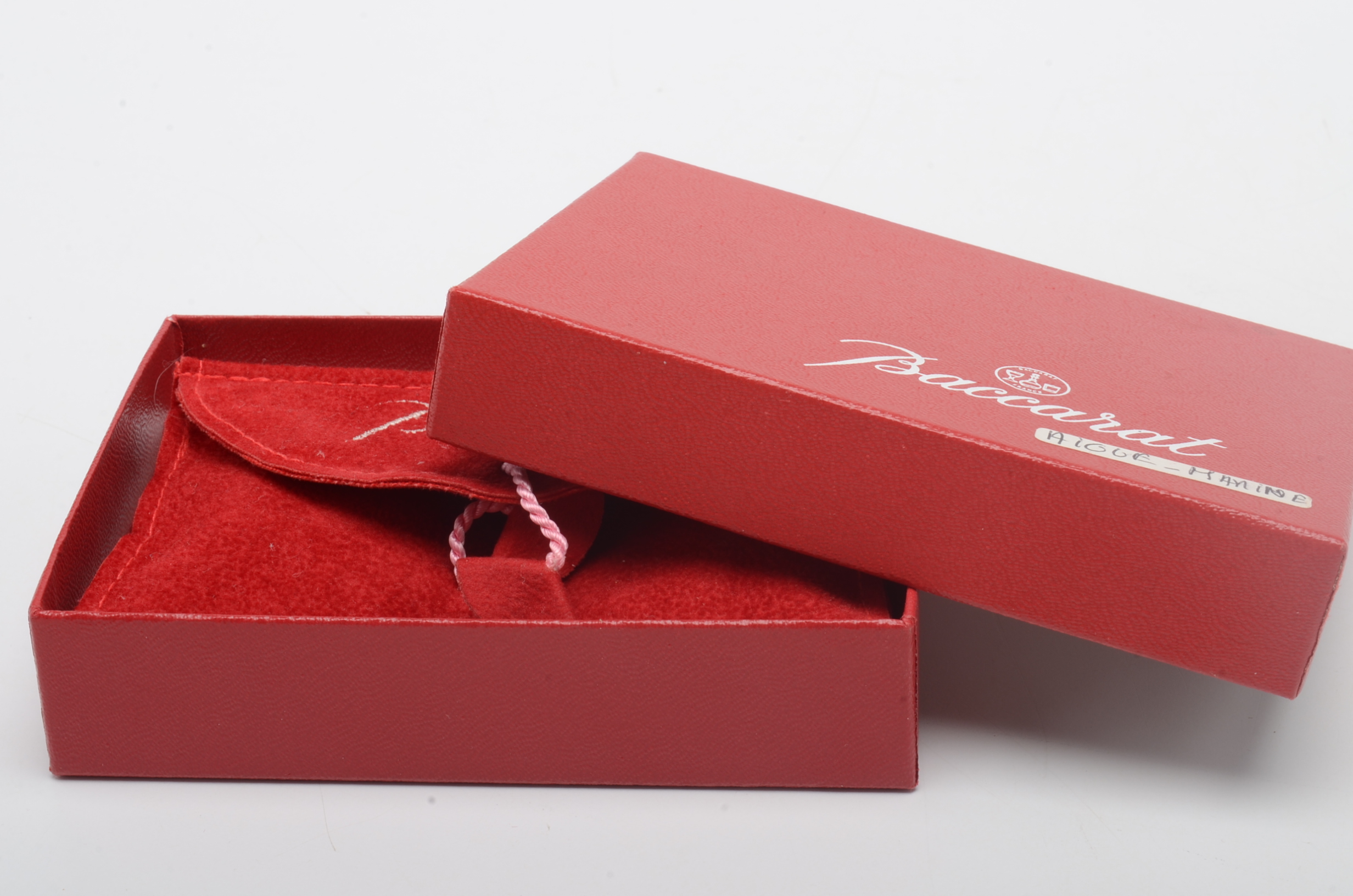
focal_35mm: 78
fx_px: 2925
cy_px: 448
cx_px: 676
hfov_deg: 26.0
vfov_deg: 17.4
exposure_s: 1/160
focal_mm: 52
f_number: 25
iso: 100
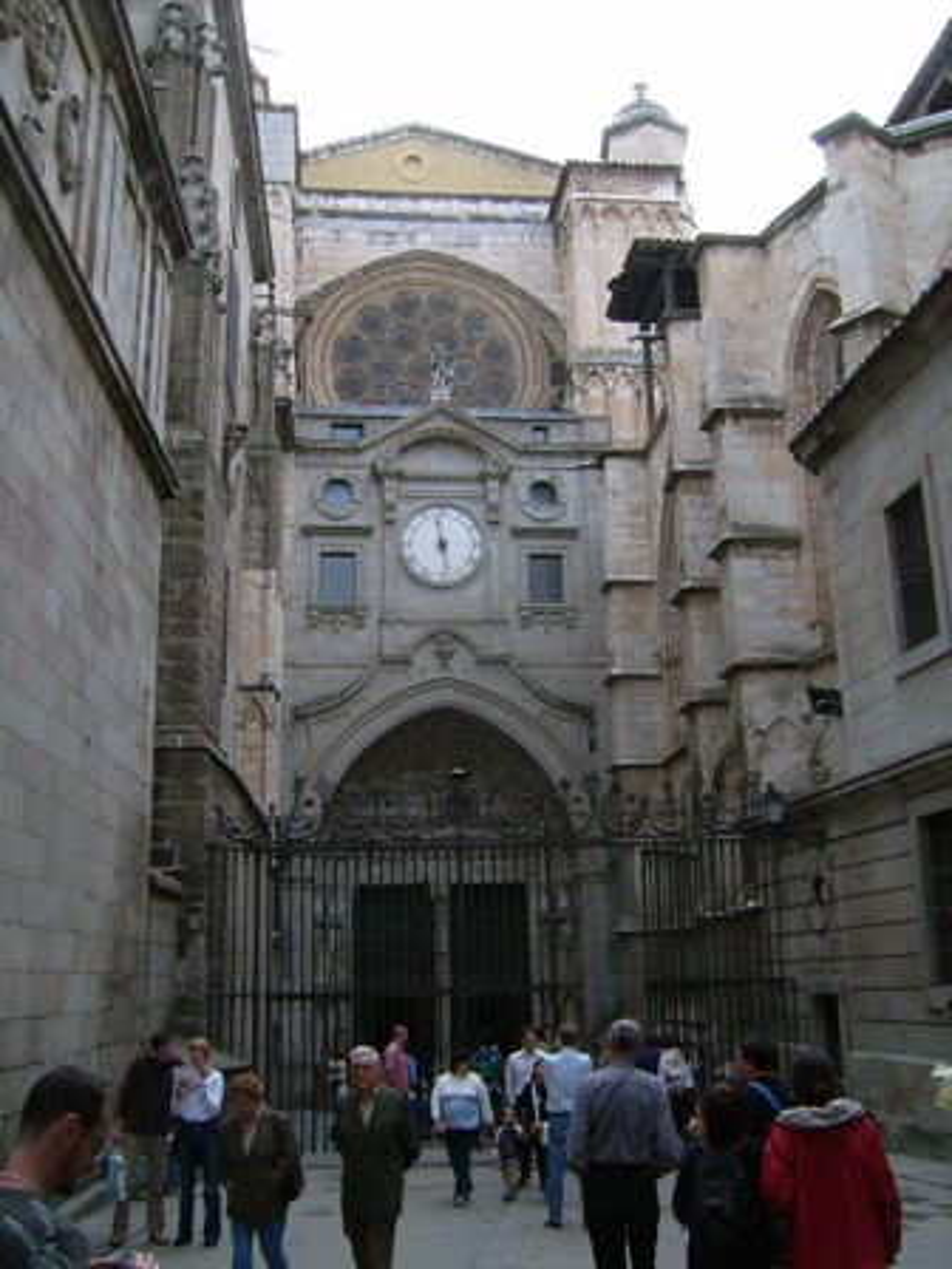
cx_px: 476
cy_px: 634
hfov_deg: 40.7
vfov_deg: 52.6
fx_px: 1283
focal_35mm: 35
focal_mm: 5.95
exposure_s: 1/104
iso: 50
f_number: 5.8
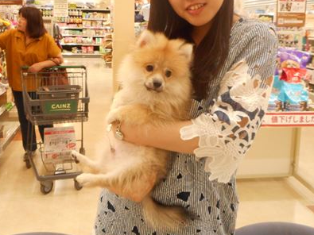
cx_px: 150
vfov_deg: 37.2
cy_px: 75
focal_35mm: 38
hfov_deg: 49.0
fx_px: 345
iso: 400
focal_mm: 4.5
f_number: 3.7
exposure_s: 1/30
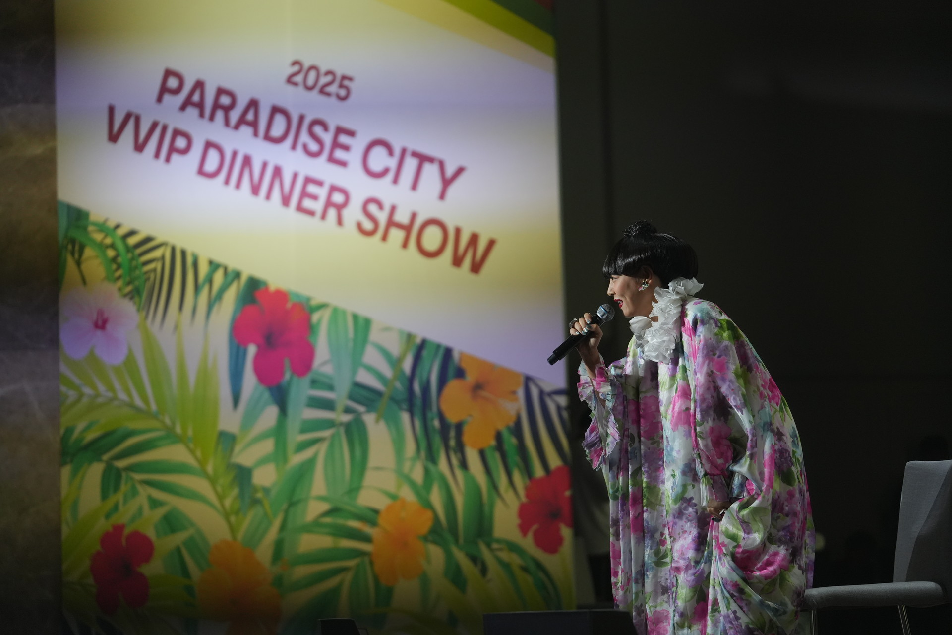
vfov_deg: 12.2
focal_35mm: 112
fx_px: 2962
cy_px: 318
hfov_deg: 18.3
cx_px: 476
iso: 3200
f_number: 2.8
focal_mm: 112
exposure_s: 1/2000
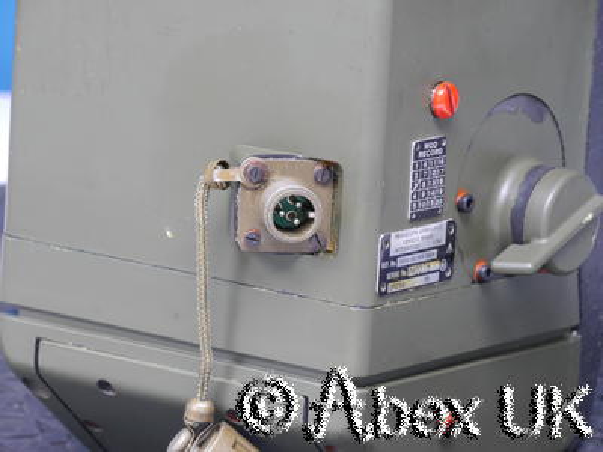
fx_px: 4878
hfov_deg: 7.1
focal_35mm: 280
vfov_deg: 5.3
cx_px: 302
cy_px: 226
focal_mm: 140
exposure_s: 1/2.5
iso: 400
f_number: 10
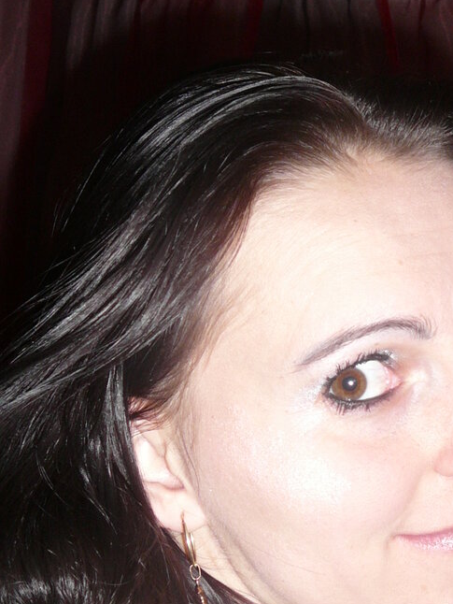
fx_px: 1133
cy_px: 303
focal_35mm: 65
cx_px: 413
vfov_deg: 29.8
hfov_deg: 22.0
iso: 100
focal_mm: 5.2
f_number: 2.8
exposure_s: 1/30
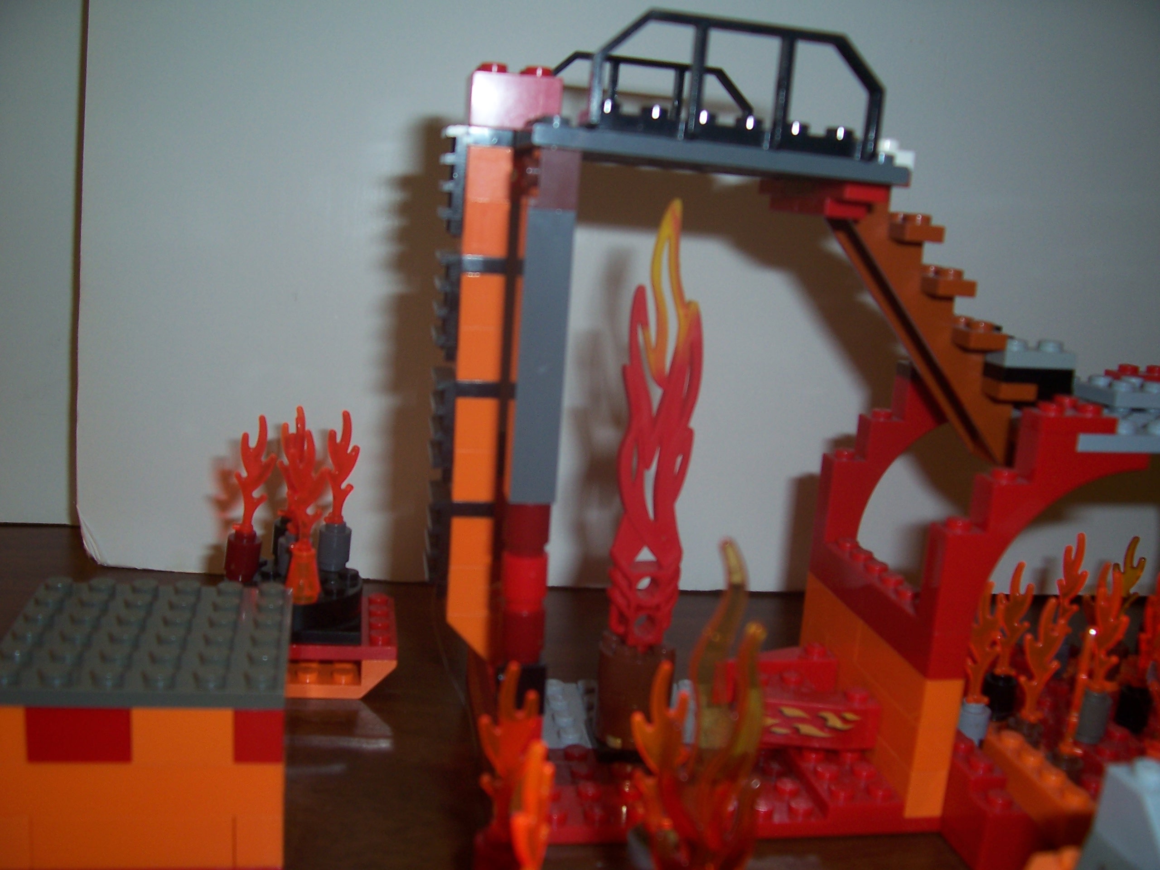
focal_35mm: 34
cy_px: 435
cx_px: 580
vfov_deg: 41.8
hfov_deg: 54.0
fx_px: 1139
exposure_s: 1/60
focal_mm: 5.6
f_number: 2.7
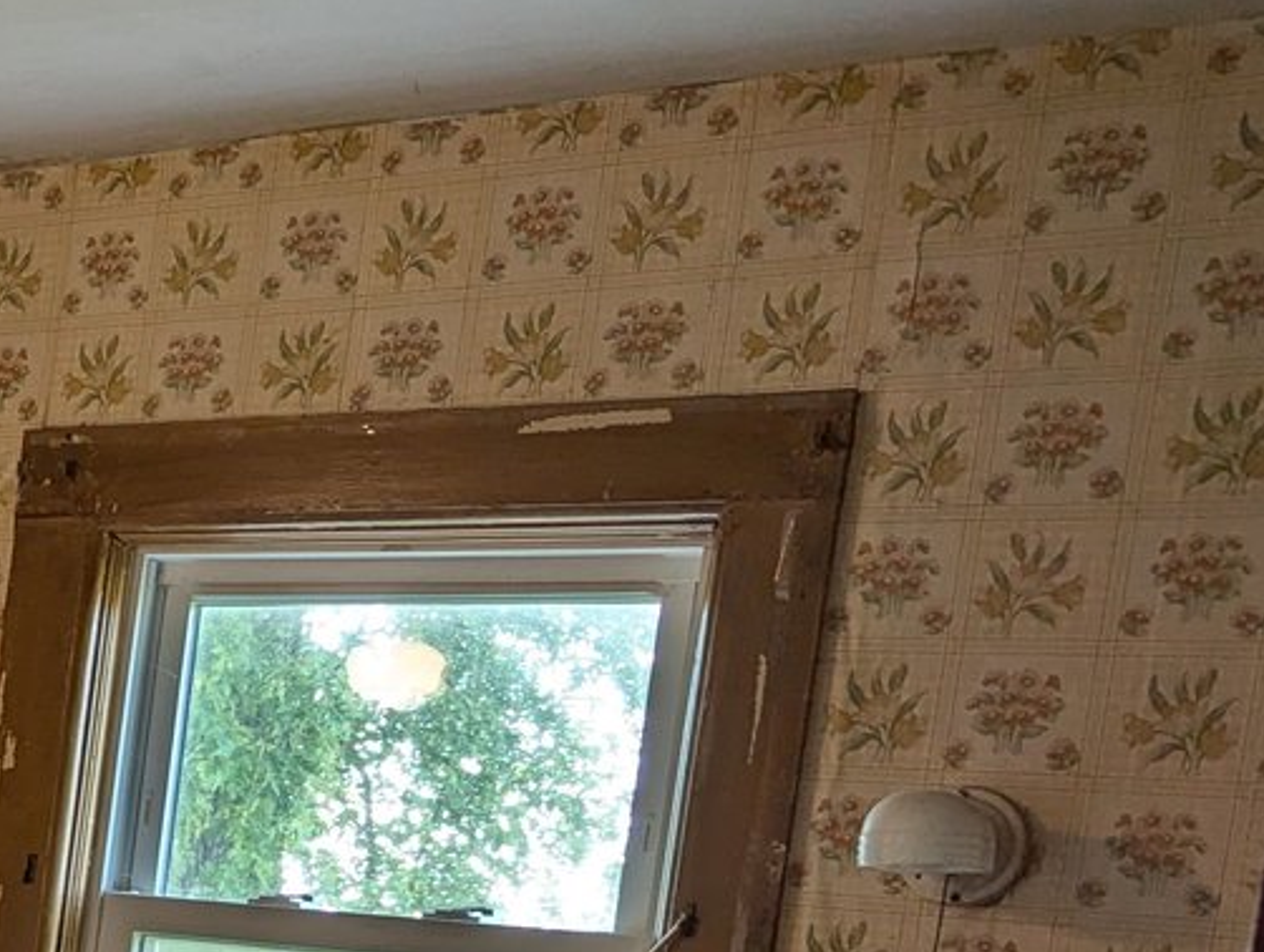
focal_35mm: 72
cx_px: -583
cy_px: 1097
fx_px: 2633
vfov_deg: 19.5
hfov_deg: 22.6
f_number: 1.85
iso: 44
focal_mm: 6.81
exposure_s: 1/40
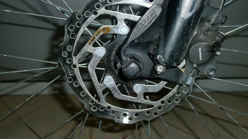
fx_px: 257
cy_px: 78
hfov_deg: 51.6
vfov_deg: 30.4
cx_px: 122
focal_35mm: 39
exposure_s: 1/40
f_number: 3.1
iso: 64
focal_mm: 6.3
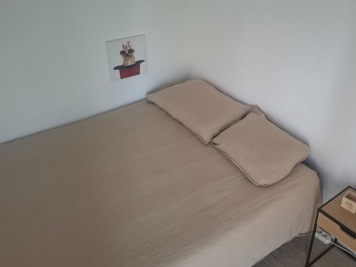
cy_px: 134
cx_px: 278
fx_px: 391
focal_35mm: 38
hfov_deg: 46.7
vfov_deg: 37.7
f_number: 1.8
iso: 400
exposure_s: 1/25
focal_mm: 5.54
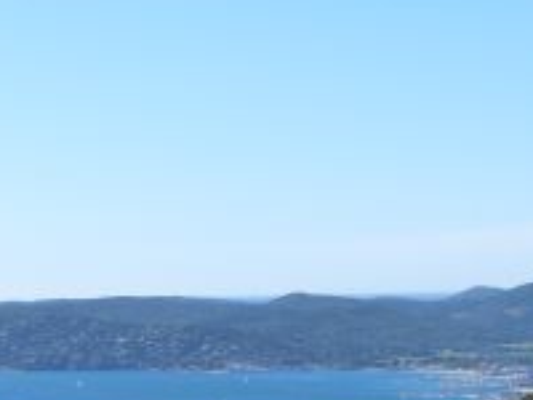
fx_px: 2156
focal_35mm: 140
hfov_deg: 13.9
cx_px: -3
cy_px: 423
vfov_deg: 10.5
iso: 160
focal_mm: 10.1
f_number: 4
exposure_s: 1/1000
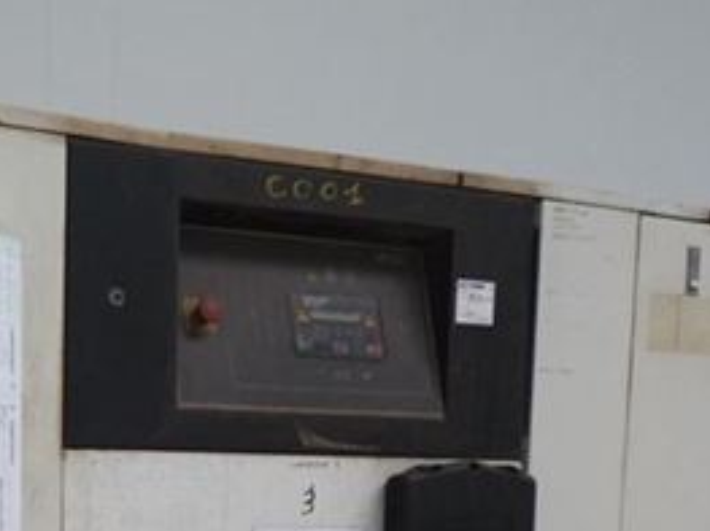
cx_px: 78
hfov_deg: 24.9
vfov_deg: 17.8
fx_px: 1558
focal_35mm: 76
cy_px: 736
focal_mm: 4.4
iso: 100
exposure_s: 1/30
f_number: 2.8
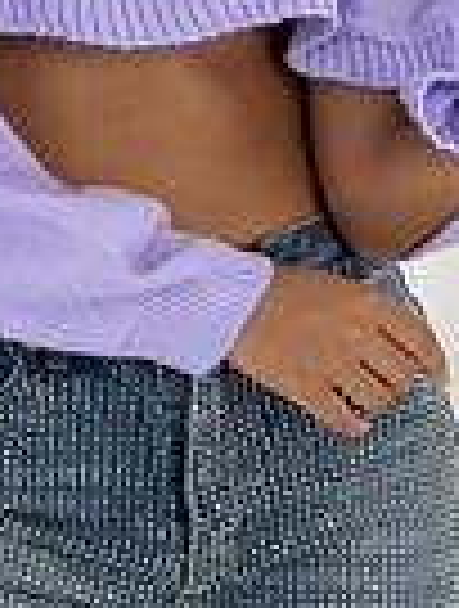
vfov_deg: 8.4
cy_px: -11
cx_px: 81
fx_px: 4135
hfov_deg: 6.3
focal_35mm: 235
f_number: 2.8
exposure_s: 1/100
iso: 64
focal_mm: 9
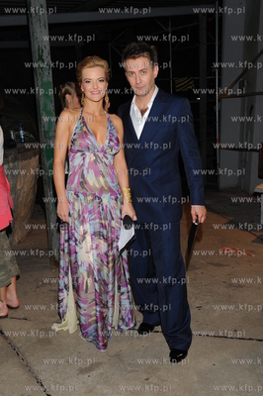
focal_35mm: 38
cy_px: 198
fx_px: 417
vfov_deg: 50.7
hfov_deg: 35.0
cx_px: 132
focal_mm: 38
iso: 800
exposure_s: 1/80
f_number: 5.6
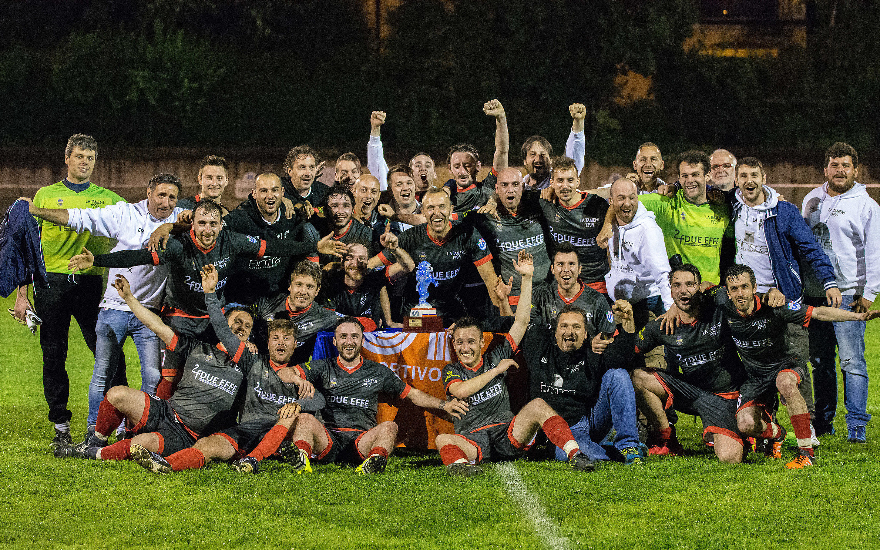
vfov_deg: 12.1
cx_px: 443
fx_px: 2590
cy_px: 294
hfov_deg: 19.3
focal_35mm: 108
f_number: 2.8
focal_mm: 70
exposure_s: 1/250
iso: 7200
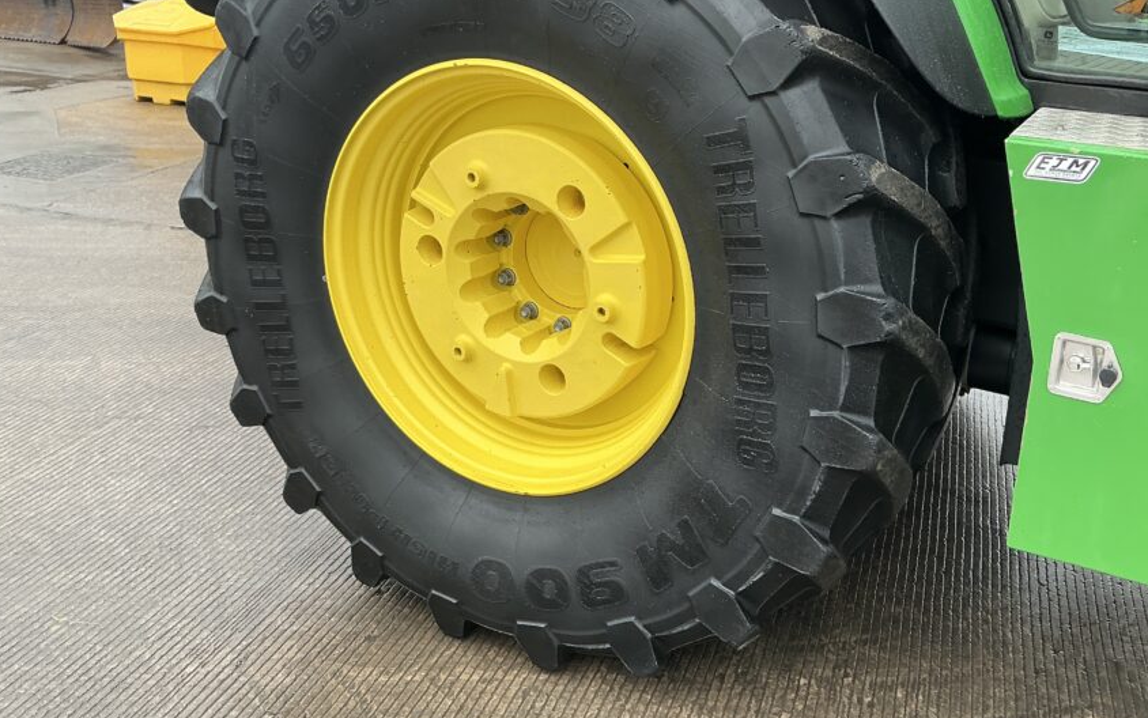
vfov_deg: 35.2
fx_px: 1127
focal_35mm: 36
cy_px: 275
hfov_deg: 53.7
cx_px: 680
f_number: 1.8
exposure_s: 1/211
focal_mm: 3
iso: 20
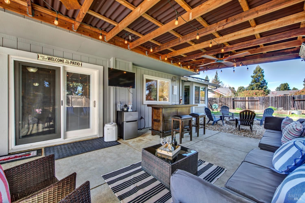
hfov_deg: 104.2
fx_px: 119
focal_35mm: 14
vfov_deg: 81.3
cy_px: 102
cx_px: 152
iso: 100
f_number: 14
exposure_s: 1/10
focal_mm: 14
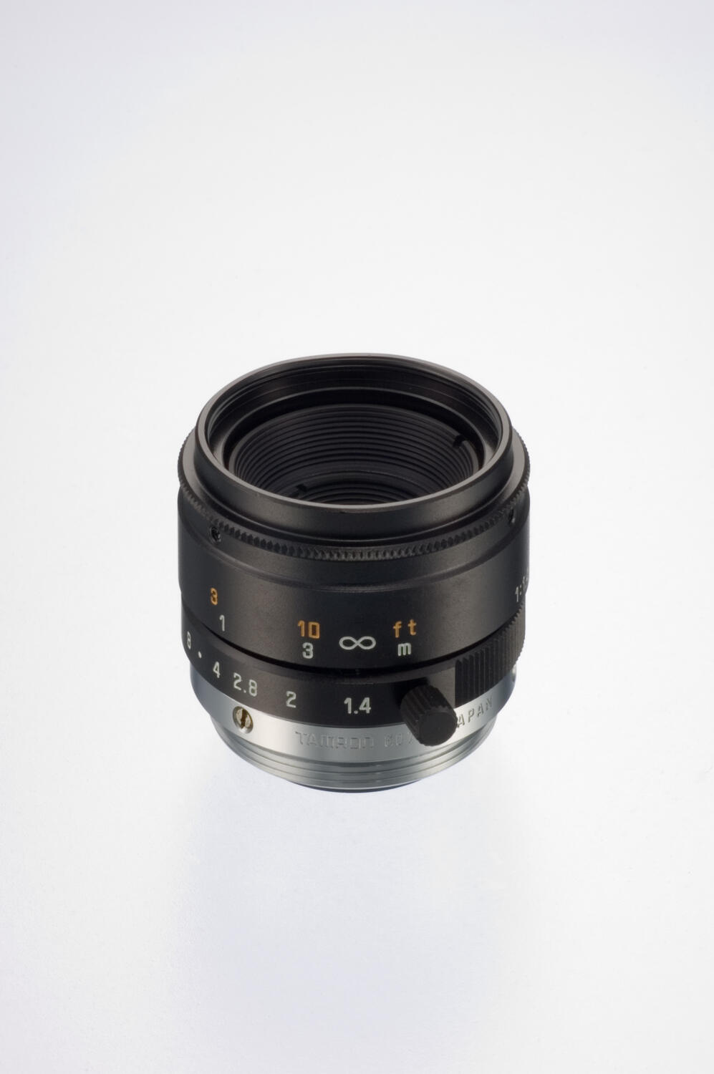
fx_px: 4024
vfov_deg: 15.2
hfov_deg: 10.1
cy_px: 537
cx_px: 357
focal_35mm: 135
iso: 200
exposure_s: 1/250
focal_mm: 90
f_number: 32
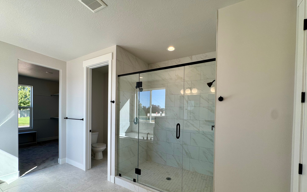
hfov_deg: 101.5
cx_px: 154
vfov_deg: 74.2
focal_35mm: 15
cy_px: 113
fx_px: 125
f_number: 2.2
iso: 40
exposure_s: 1/195
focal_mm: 2.22
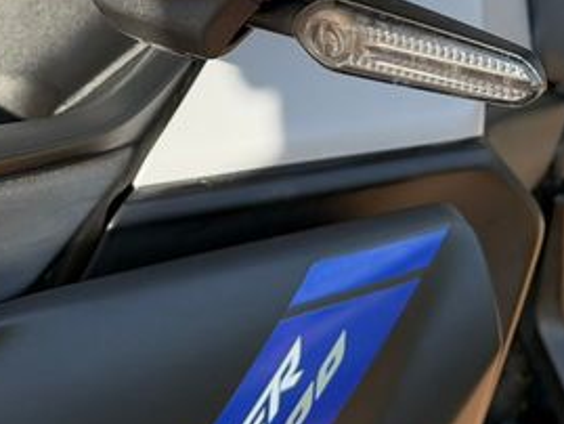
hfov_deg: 17.1
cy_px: 15
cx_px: 440
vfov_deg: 12.9
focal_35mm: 114
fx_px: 1858
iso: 64
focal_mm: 6.76
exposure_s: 1/1222
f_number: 1.78
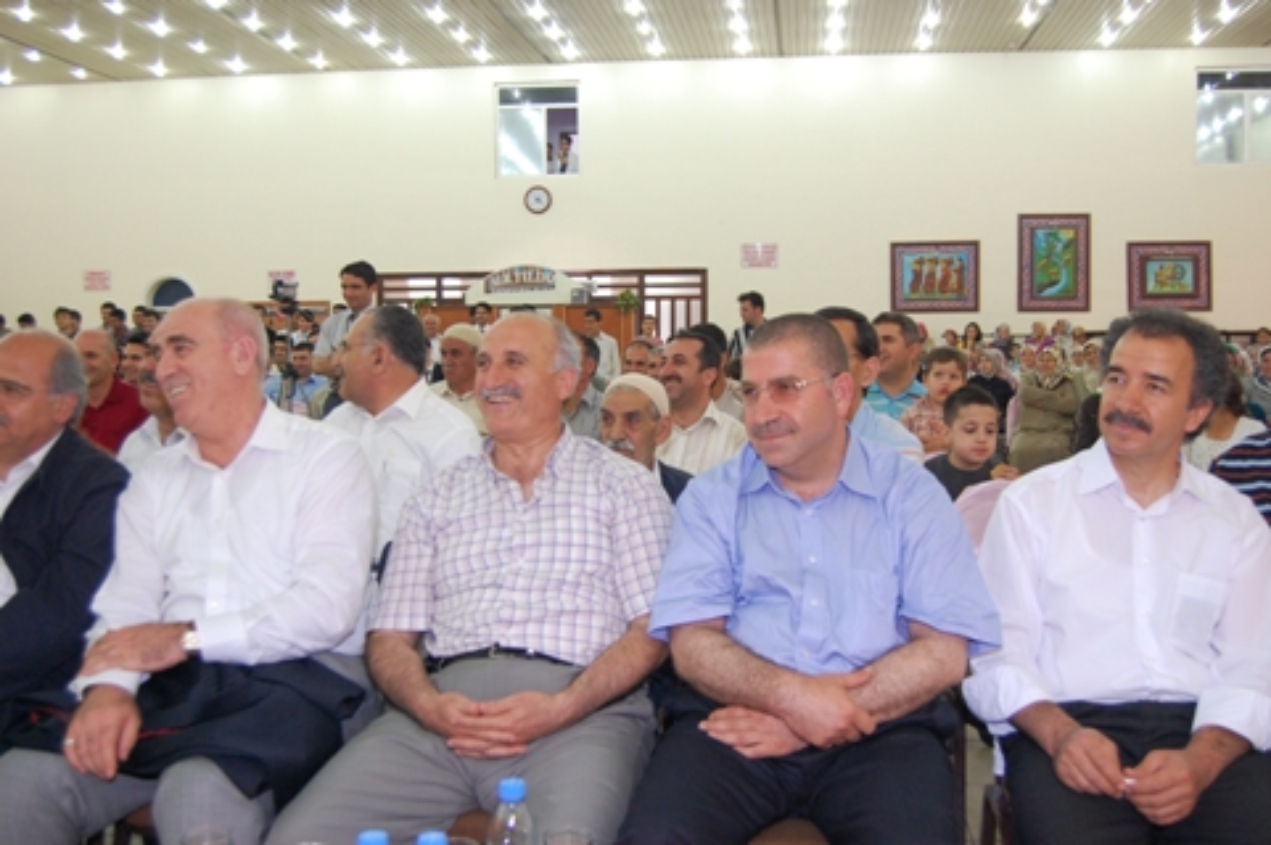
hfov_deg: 53.2
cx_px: 636
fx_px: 1270
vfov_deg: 36.8
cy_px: 422
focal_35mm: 36
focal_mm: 24
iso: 800
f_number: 4
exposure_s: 1/40
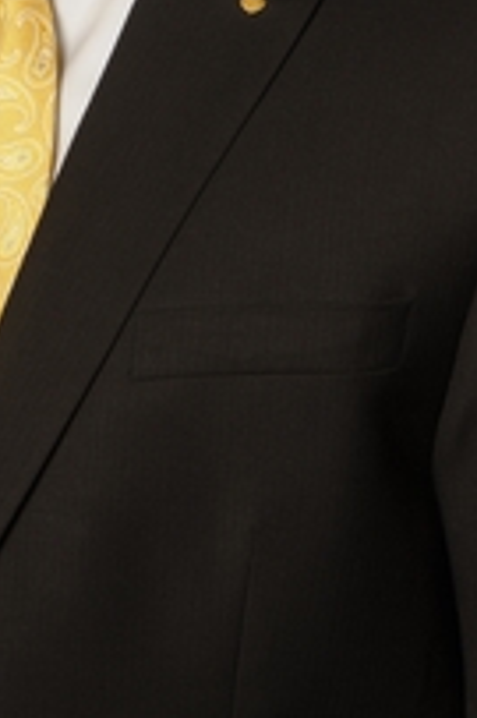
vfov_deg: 7.9
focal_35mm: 258
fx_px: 5136
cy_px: -156
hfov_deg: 5.3
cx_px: 81
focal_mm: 70
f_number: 14
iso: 200
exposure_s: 1/13
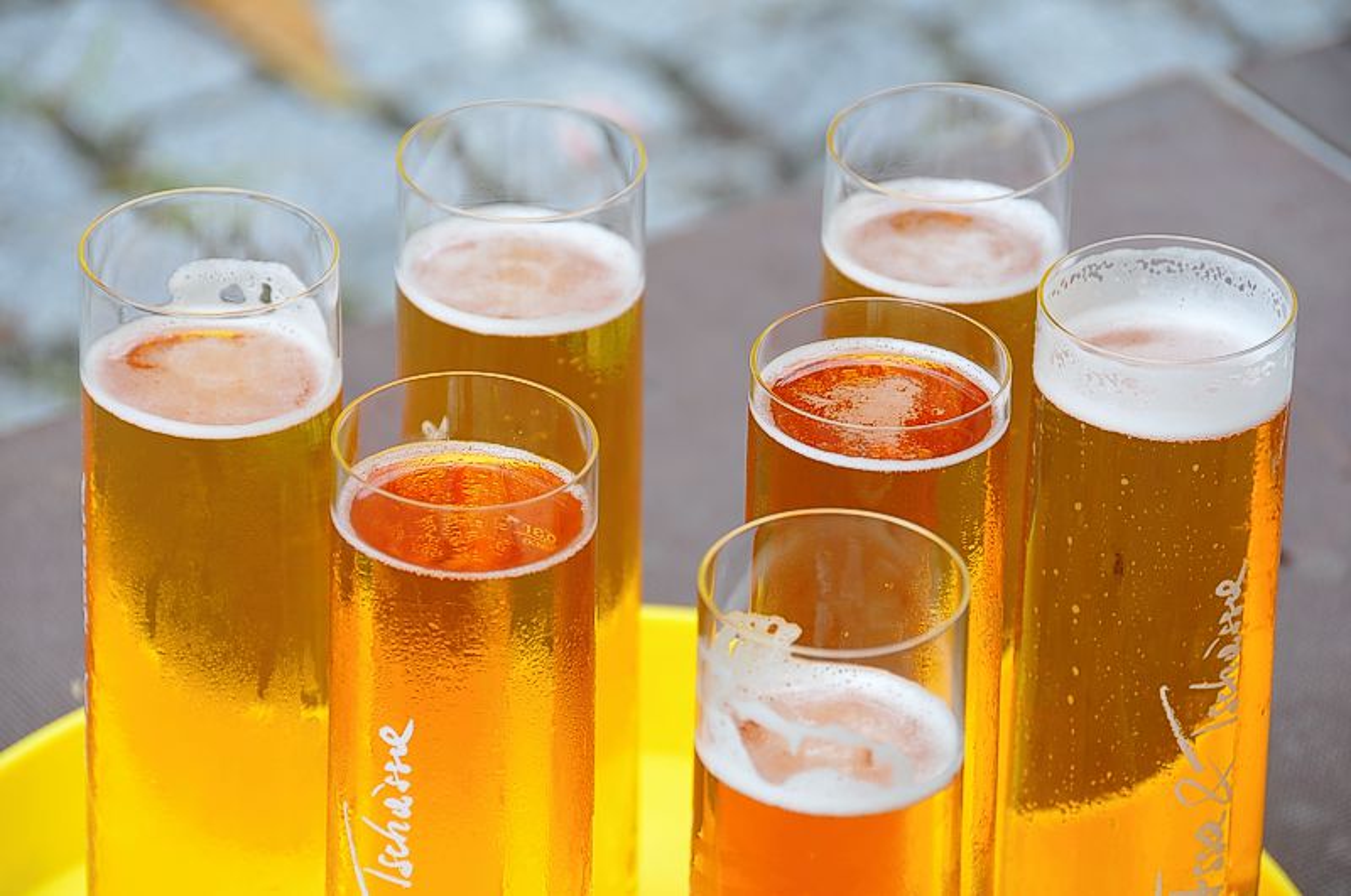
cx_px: 676
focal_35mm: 255
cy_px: 448
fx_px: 9556
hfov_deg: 8.1
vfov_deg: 5.4
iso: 320
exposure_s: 1/125
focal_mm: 170
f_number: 6.3
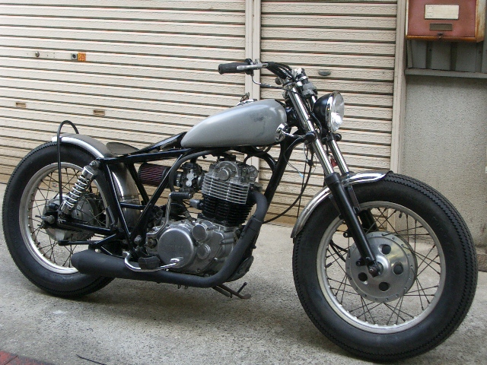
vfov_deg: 23.7
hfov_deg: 31.2
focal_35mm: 62
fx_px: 872
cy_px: 182
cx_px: 244
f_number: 3.5
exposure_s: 1/50
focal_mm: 10.2
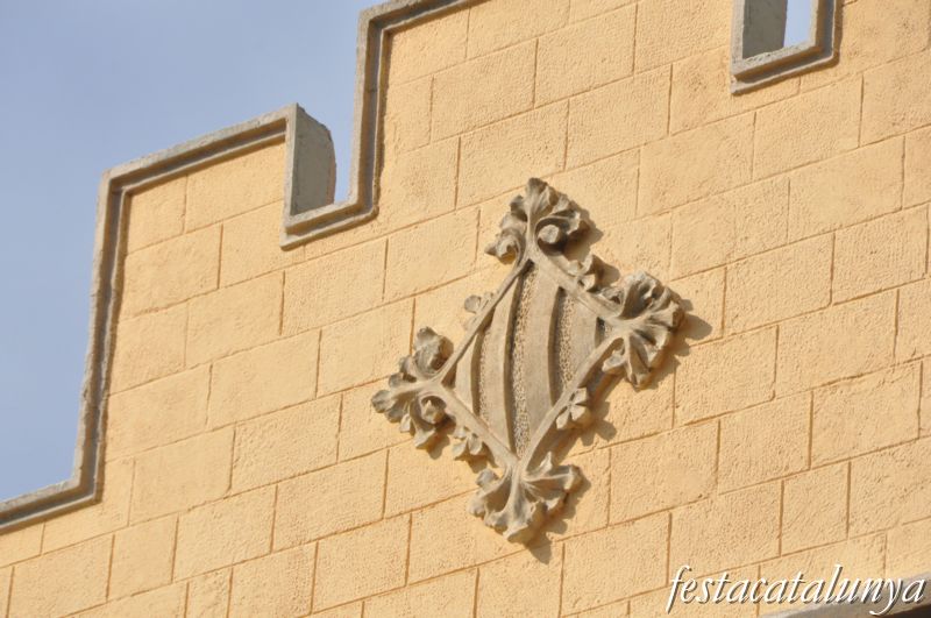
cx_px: 466
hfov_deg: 6.9
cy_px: 309
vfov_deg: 4.6
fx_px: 7747
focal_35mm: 300
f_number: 11
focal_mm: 200
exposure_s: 1/2000
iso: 1000
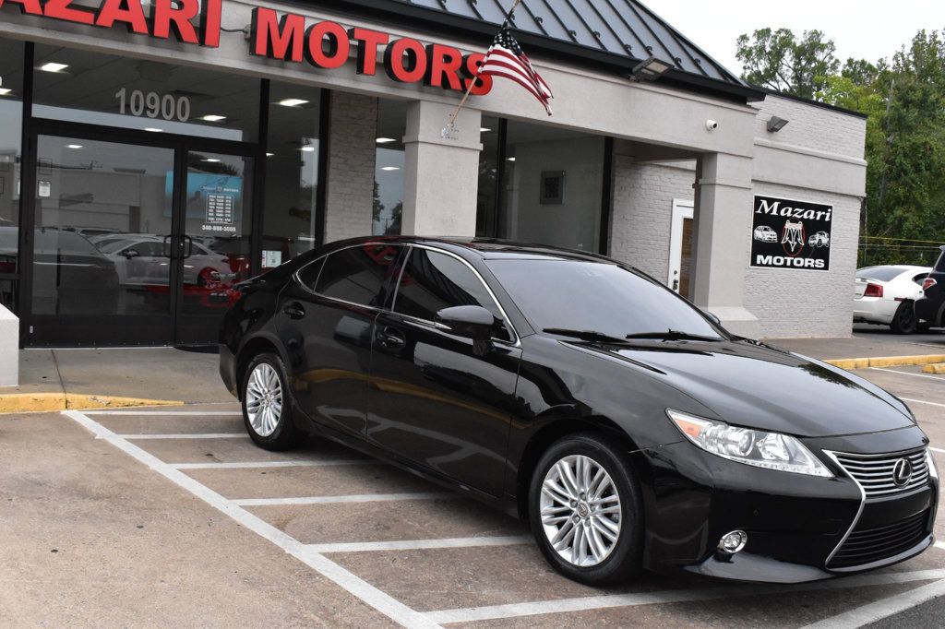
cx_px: 472
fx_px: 984
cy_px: 314
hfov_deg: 51.3
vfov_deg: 35.5
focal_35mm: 38
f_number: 13
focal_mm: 25
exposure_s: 1/1250
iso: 2500
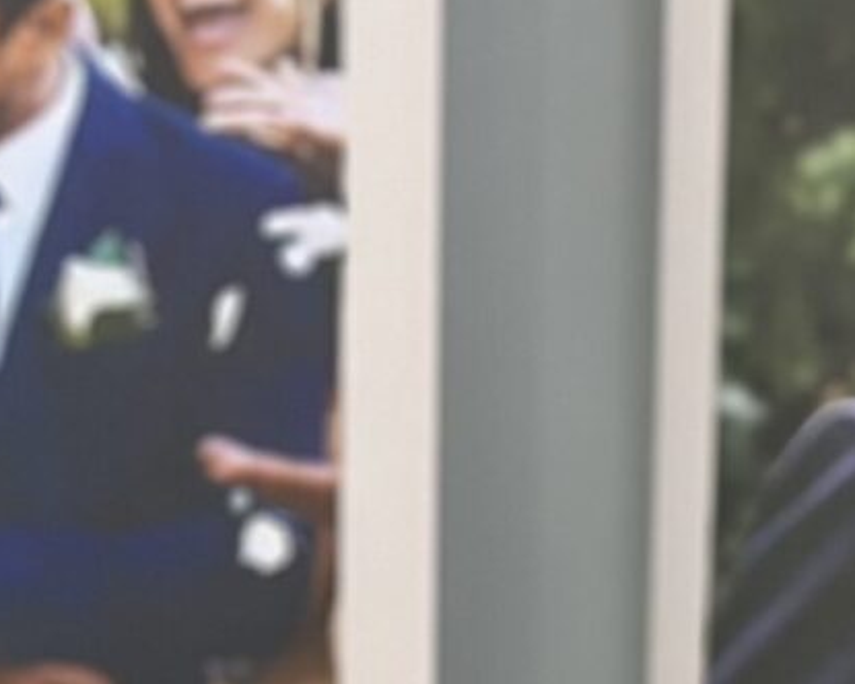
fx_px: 7313
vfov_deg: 5.2
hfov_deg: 6.7
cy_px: 1708
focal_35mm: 289
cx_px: 340
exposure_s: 1/50
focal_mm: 6.86
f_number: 1.78
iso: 400
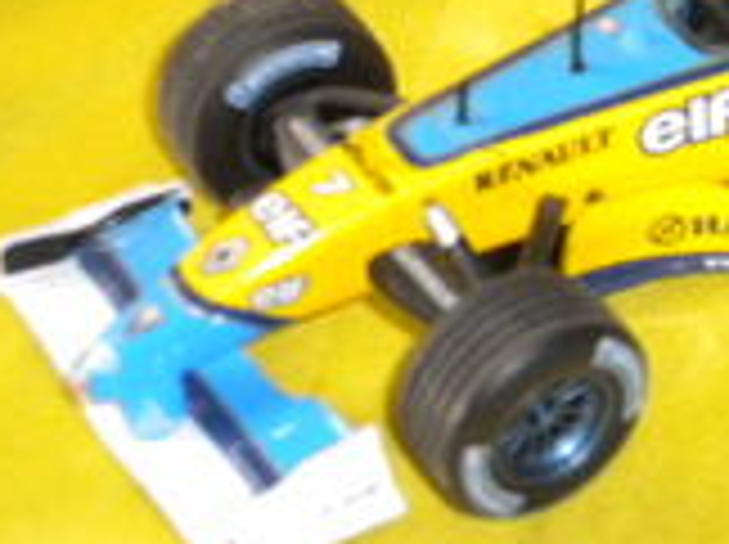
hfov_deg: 7.6
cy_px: 108
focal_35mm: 260
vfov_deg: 5.7
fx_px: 5467
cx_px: 770
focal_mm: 18.9
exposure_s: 1/60
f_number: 5.9
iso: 400
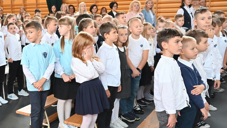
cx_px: 54
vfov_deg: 26.5
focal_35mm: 45
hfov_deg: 43.8
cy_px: 72
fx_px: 271
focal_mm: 24
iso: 1400
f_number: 4
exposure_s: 1/125
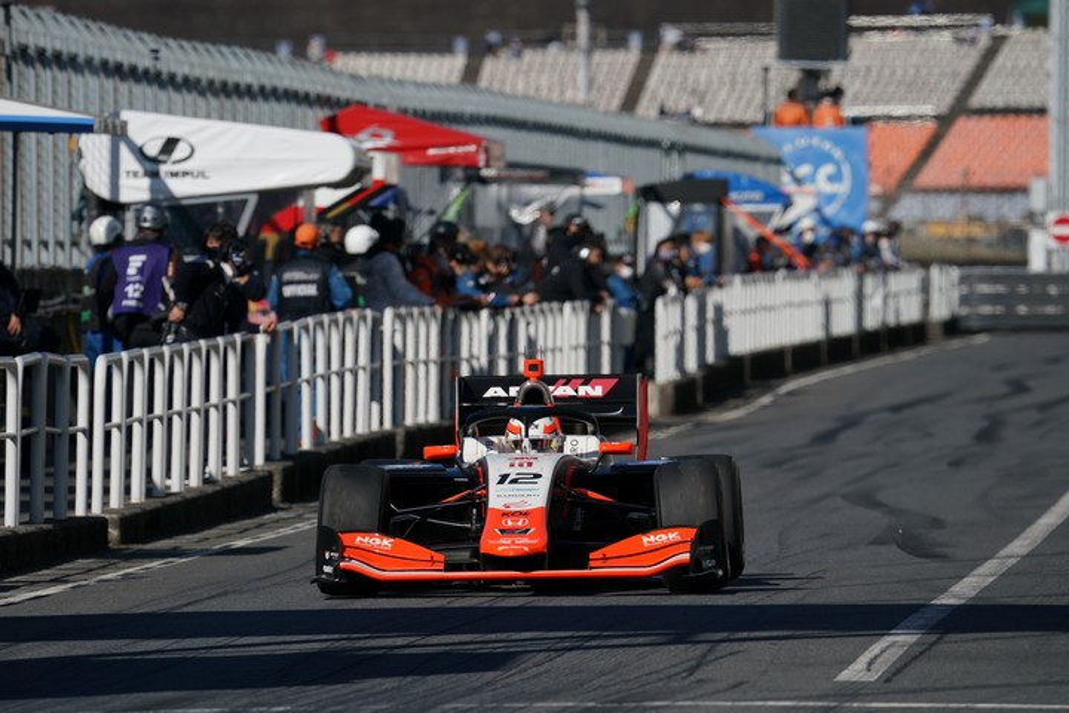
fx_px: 17815
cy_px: 356
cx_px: 534
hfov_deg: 3.4
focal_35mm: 600
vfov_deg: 2.3
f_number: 10
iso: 200
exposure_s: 1/800
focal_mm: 600
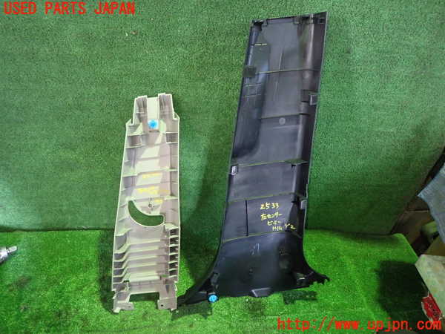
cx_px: 222
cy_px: 167
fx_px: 321
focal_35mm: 25
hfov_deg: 69.4
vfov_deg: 54.9
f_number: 2
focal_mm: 4.5
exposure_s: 1/30
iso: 800
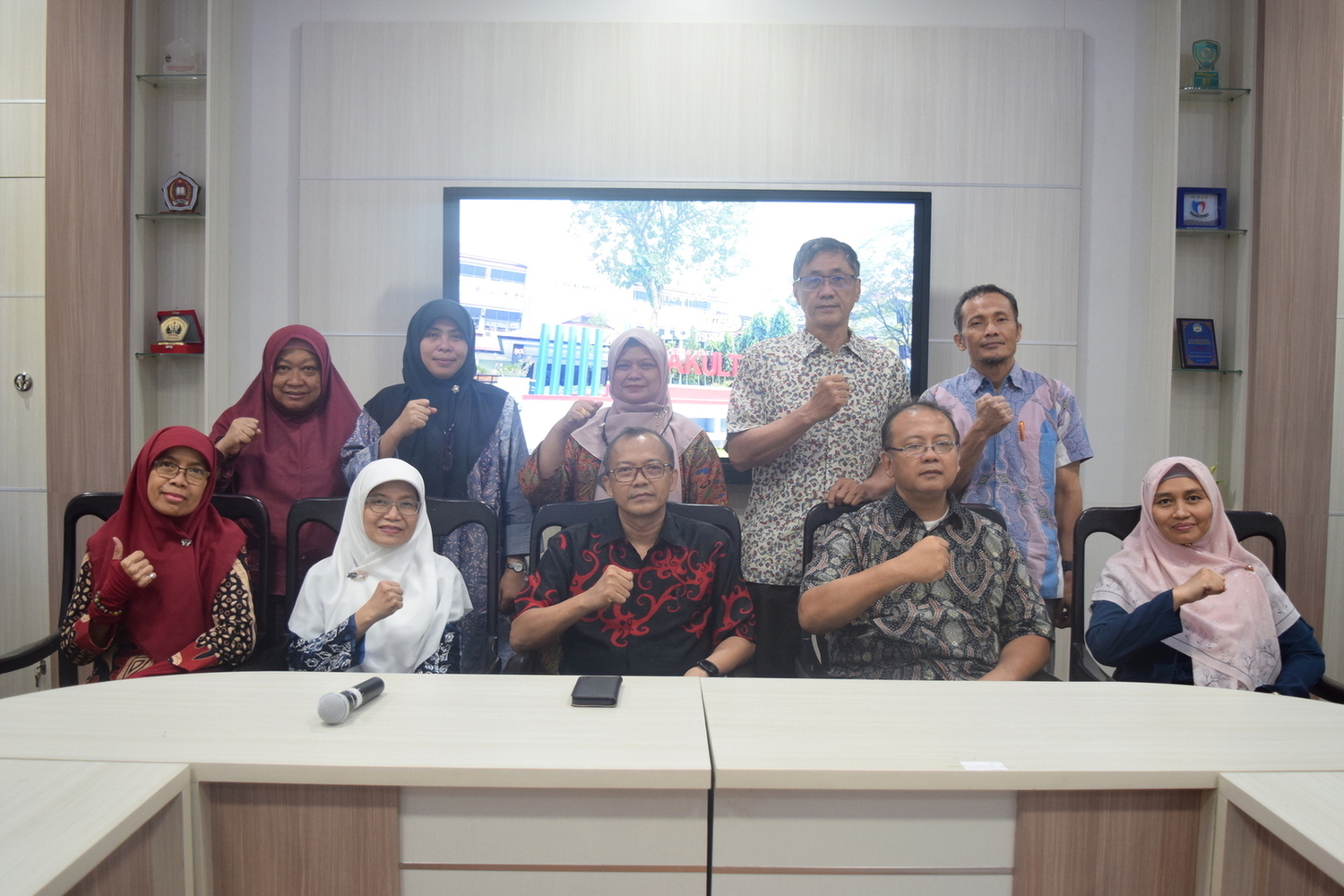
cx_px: 672
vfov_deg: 40.0
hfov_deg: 57.2
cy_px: 448
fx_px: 1232
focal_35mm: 33
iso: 900
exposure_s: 1/30
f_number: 4
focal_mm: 22
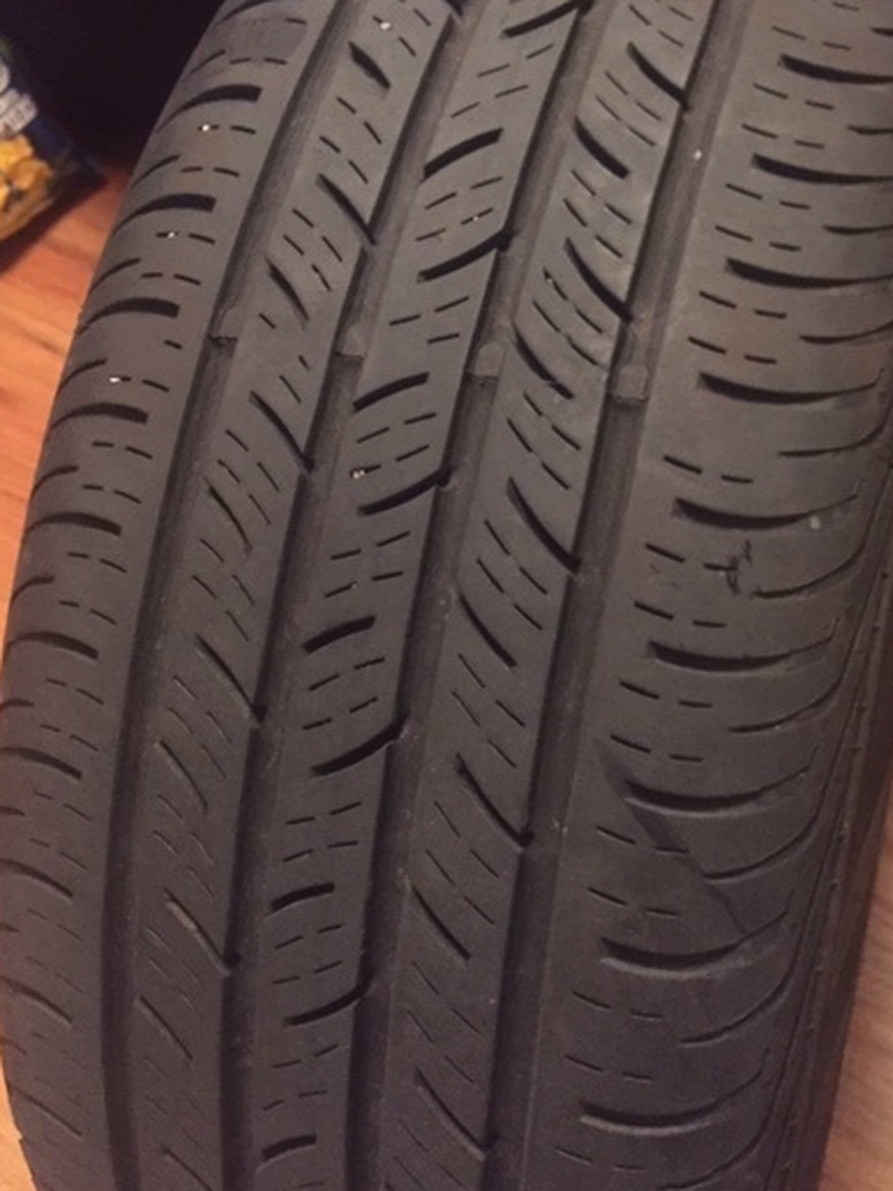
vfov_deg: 51.0
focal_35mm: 36
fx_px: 1238
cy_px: 478
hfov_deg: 39.5
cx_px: 535
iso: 400
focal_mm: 4.15
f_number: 2.2
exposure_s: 1/15
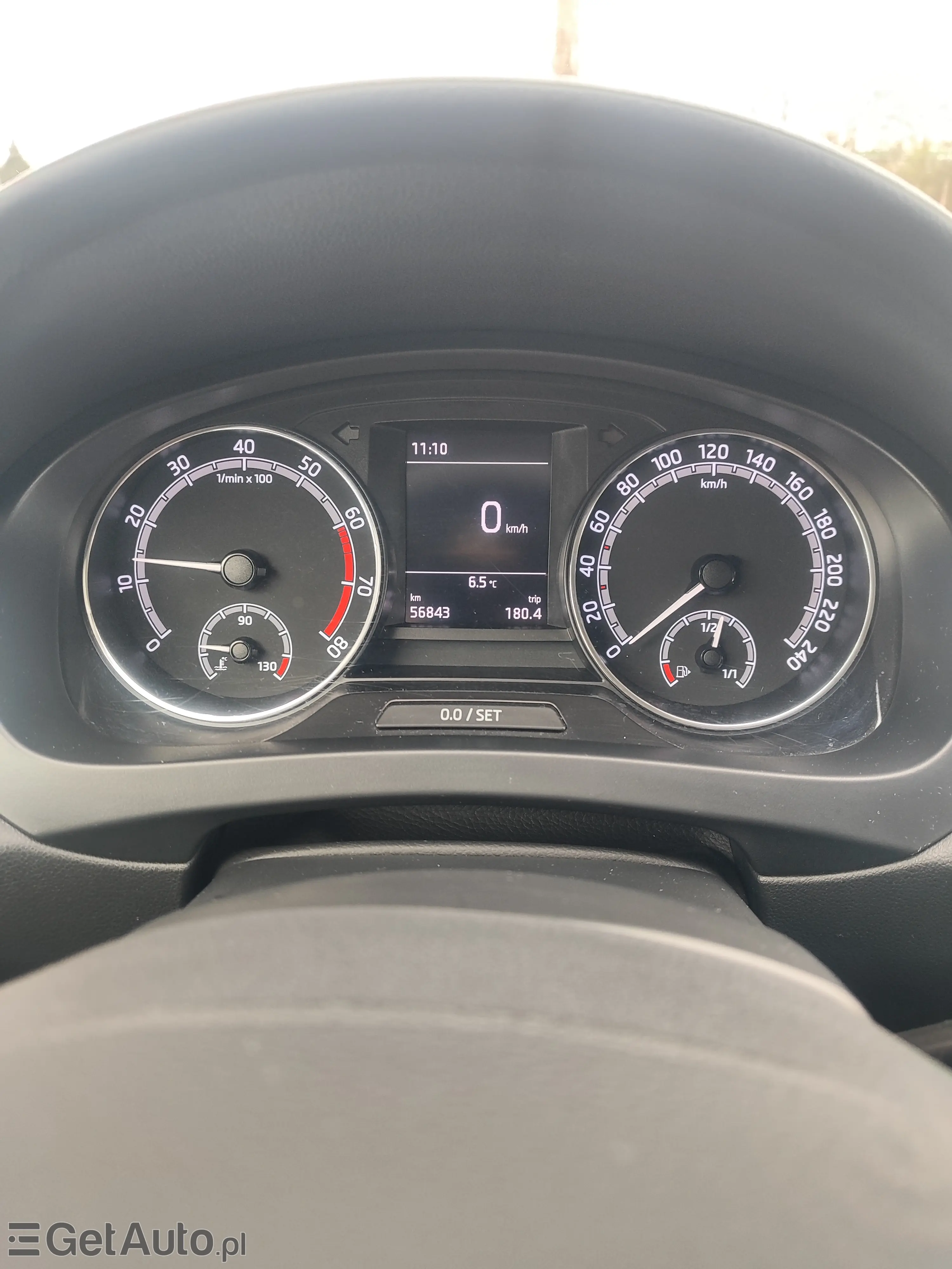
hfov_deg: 56.8
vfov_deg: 71.6
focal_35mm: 24
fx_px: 880
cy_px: 634
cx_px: 476
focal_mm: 5.89
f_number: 1.89
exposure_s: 1/120
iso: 175
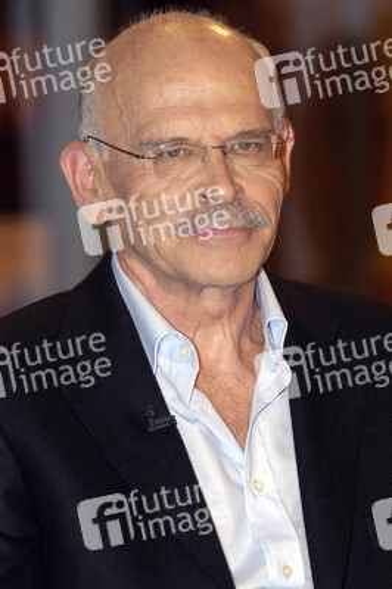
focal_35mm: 248
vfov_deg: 8.3
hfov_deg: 5.5
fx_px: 4049
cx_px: 196
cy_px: 294
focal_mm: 165
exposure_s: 1/125
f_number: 4
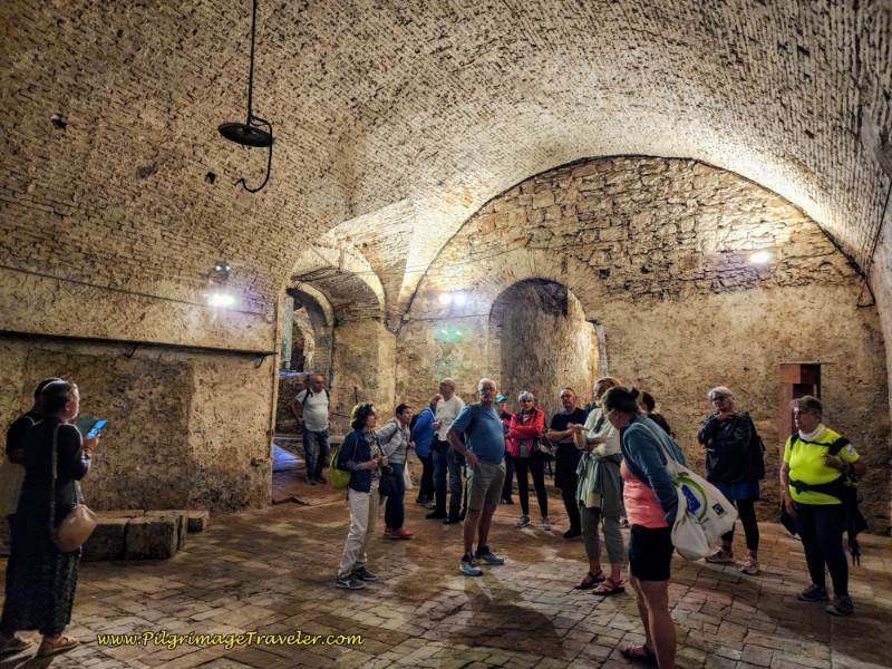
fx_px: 593
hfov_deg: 73.9
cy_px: 334
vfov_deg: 58.9
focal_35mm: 23
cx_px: 446
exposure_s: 1/33
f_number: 1.8
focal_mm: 6.4
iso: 500
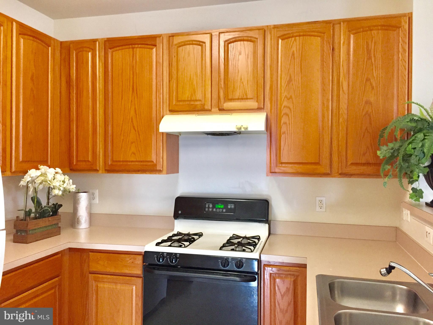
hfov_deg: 61.7
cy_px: 162
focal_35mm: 29
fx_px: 363
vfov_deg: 48.2
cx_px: 216
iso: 160
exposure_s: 1/30
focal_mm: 4.15
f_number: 2.2
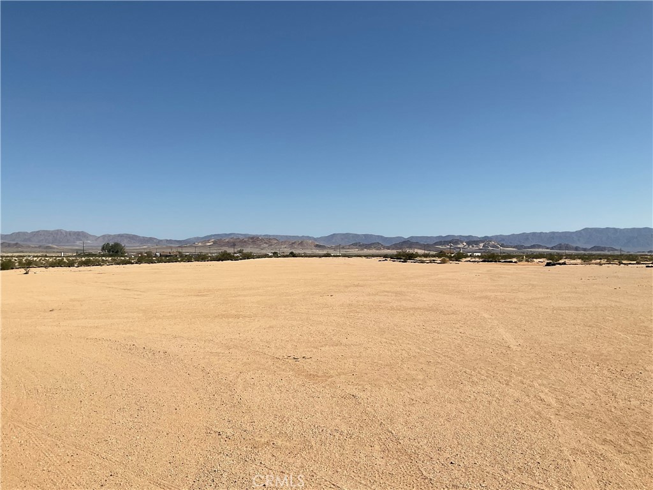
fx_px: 547
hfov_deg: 61.7
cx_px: 326
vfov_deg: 48.2
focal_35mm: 29
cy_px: 245
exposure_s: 1/4785
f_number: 1.8
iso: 16
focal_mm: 3
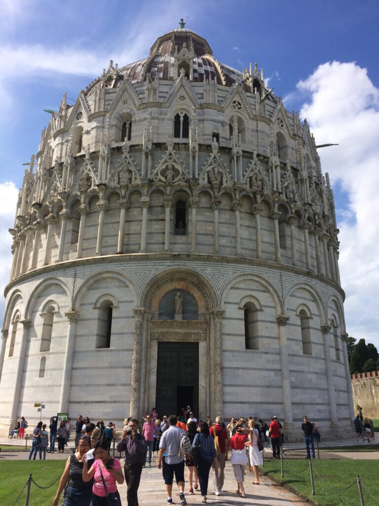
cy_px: 253
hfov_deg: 48.2
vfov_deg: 61.7
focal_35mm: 29
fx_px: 423
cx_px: 190
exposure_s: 1/2740
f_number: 2.2
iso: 32
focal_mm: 4.15
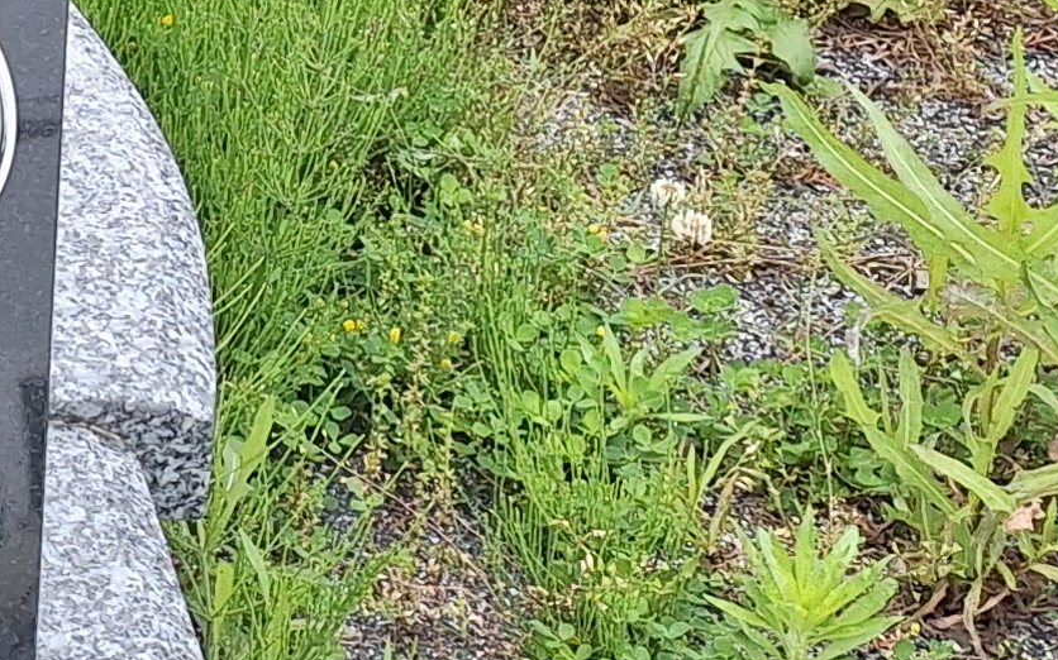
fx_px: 3430
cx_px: -1004
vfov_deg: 10.1
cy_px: -728
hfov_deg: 14.7
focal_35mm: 119
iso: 40
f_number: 1.8
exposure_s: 1/676
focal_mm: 5.54
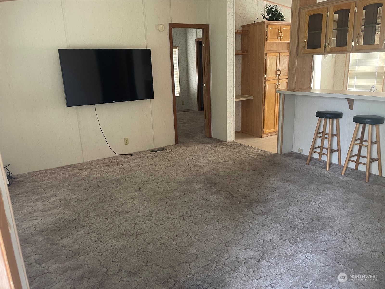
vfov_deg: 53.1
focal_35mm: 26
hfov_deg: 67.3
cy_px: 144
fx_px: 289
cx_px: 192
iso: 160
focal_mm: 4.2
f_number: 1.6
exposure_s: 1/60
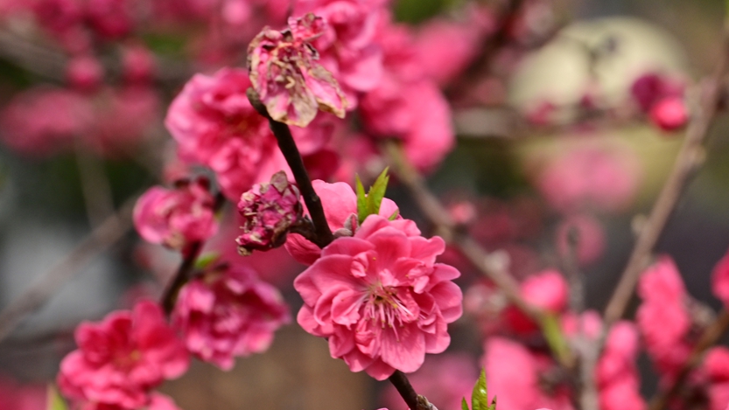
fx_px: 6999
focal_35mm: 362
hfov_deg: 6.0
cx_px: 503
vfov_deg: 3.4
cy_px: 472
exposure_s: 1/400
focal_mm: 150
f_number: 8
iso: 160
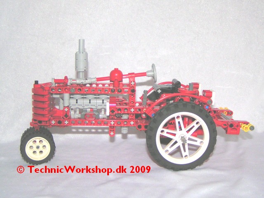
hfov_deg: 49.0
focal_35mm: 38
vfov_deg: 37.7
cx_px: 132
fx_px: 290
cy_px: 99
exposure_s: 1/40
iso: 200
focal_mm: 5.8
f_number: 2.8
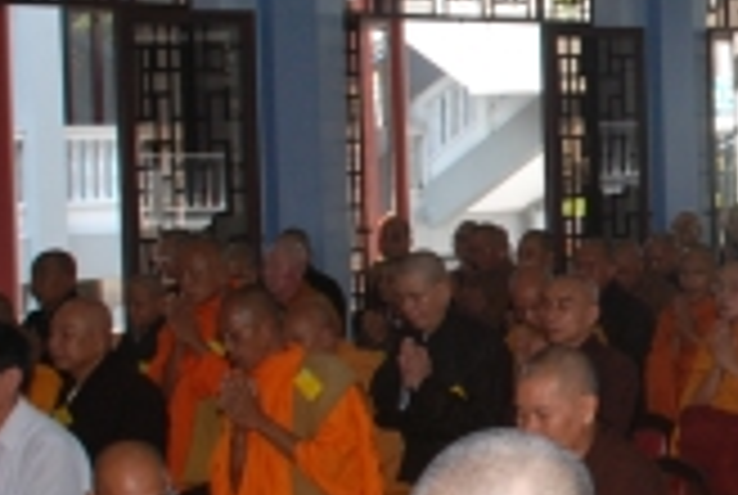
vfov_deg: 10.7
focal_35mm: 129
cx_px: 1048
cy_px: 191
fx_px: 2649
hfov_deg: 14.9
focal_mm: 22
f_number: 5.6
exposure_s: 1/45
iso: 400
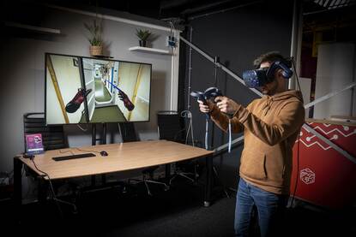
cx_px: 178
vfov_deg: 43.6
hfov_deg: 61.9
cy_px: 118
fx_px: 297
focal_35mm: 30
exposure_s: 1/60
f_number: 10
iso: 1600
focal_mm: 30
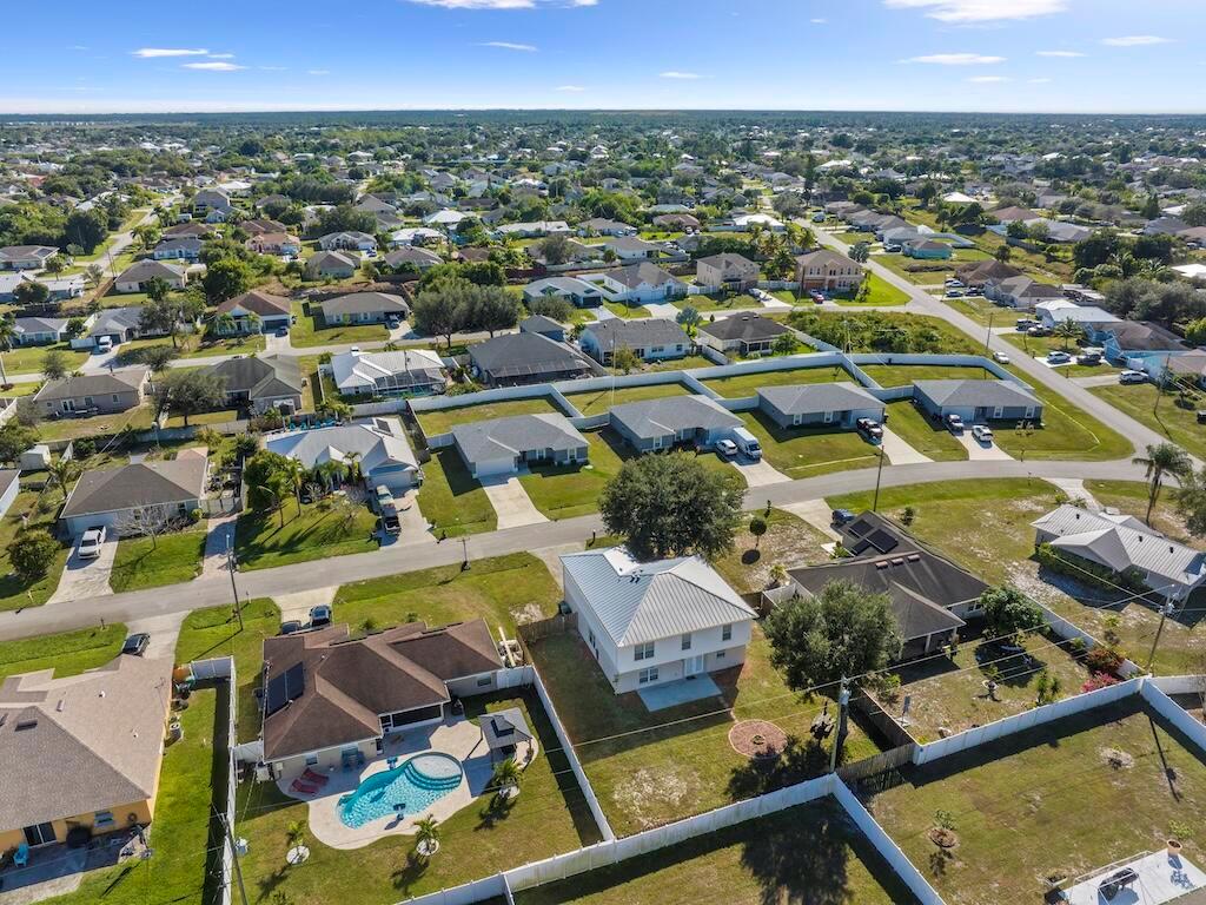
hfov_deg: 71.6
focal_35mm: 24
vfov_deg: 56.8
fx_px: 836
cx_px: 603
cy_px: 452
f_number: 6.3
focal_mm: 12.29
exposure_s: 1/40
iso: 100
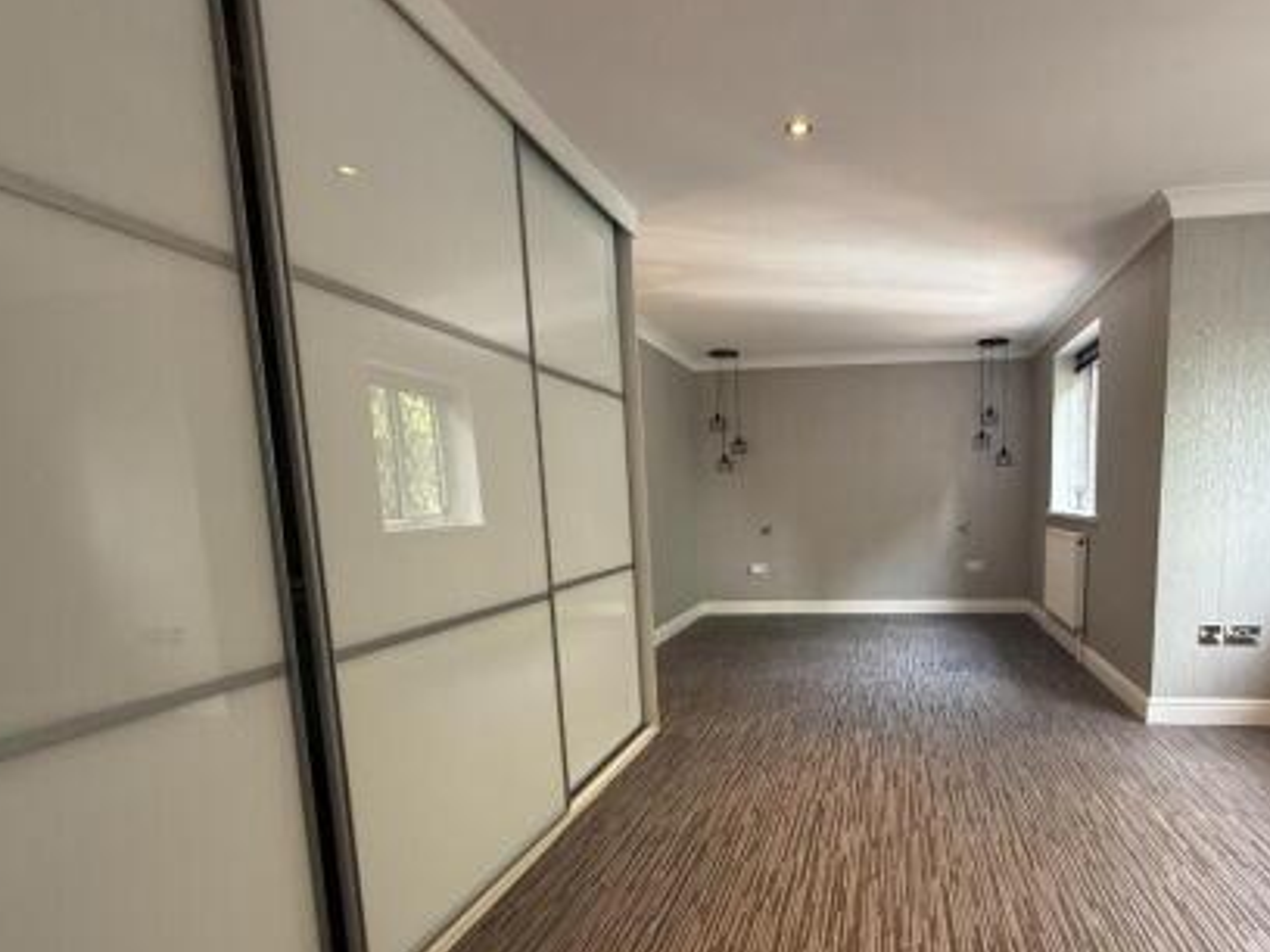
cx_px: 808
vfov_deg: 65.0
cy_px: 596
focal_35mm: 20
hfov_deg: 80.0
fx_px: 734
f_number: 2.2
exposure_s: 1/50
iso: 200
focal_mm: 2.22
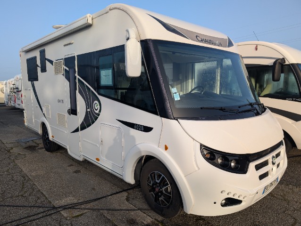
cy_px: 113
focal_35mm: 24
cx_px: 150
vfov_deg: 56.9
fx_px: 209
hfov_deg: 71.5
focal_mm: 6.9
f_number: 1.68
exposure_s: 1/617
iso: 23
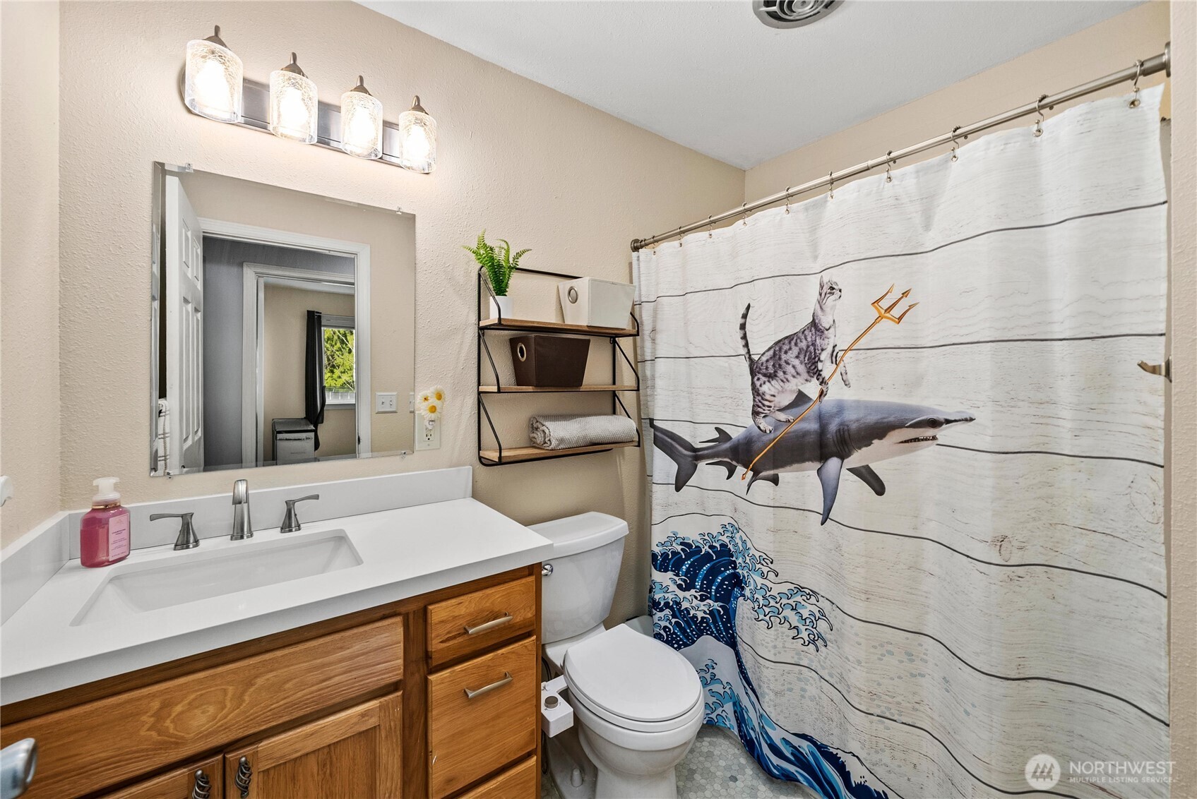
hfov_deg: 108.3
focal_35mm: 13
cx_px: 598
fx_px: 432
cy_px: 400
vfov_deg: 85.5
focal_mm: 13
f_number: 7.1
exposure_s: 1/6
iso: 1000
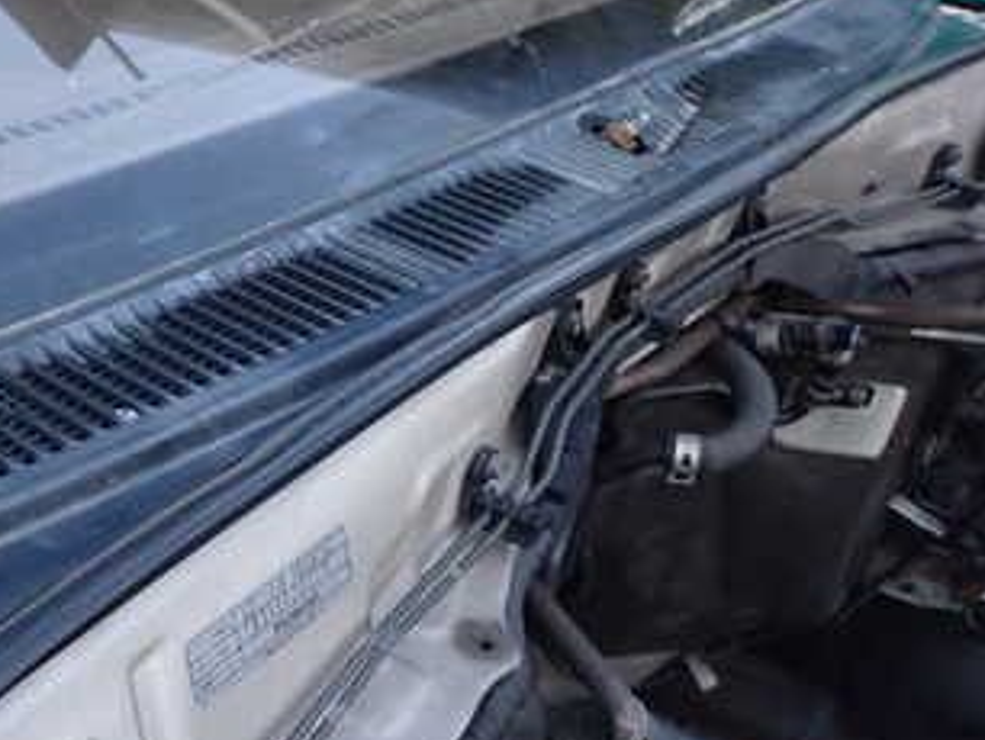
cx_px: 74
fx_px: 1395
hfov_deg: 36.2
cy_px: 483
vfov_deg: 29.5
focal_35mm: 49
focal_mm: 4.5
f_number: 2
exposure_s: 1/30
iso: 800
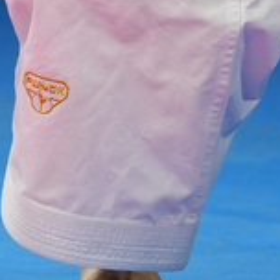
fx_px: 14587
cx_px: -254
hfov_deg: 1.1
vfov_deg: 1.1
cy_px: -499
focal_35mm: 1594
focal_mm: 178
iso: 500
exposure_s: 1/500
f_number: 2.8
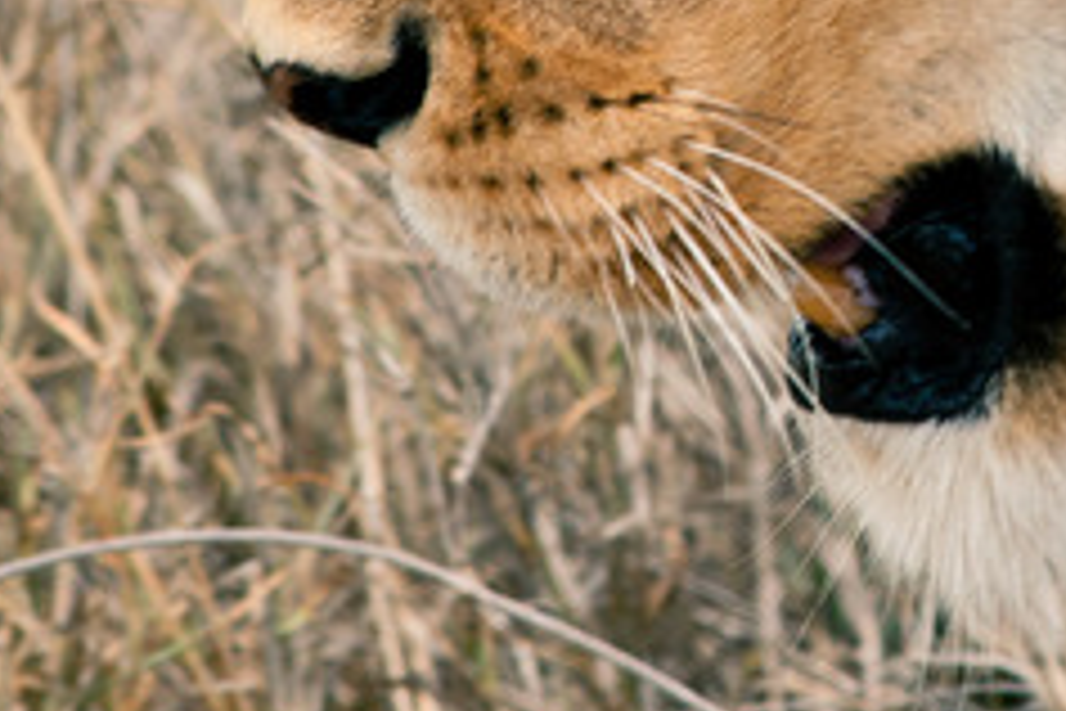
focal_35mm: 1215
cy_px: -166
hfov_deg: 1.7
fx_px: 35975
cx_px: 1120
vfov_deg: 1.1
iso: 200
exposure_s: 1/400
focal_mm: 200
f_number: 7.1
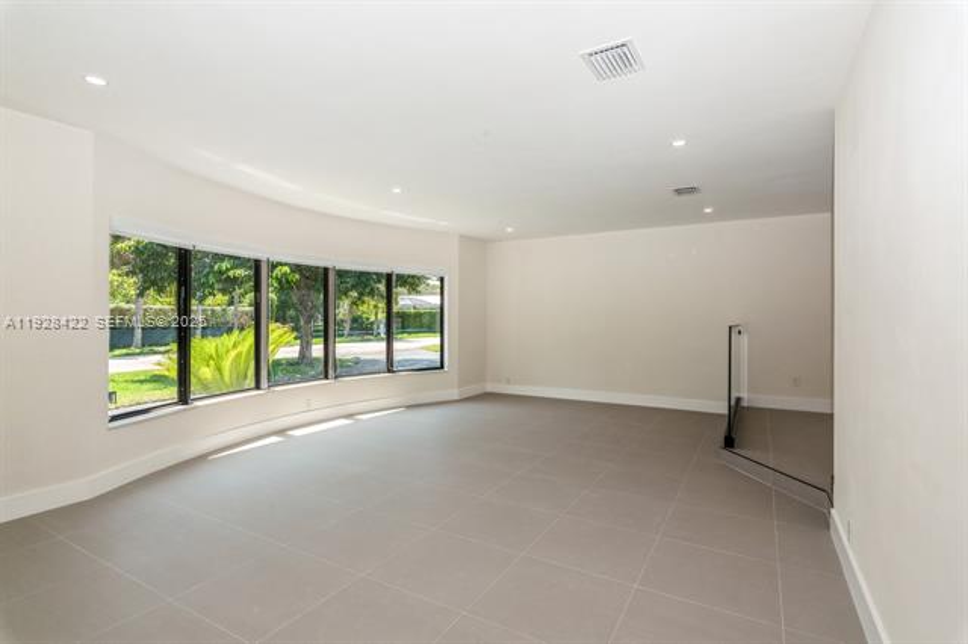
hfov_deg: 93.3
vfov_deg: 70.4
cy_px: 322
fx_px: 457
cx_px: 484
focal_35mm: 17
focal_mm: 17
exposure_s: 1/160
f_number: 8
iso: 200
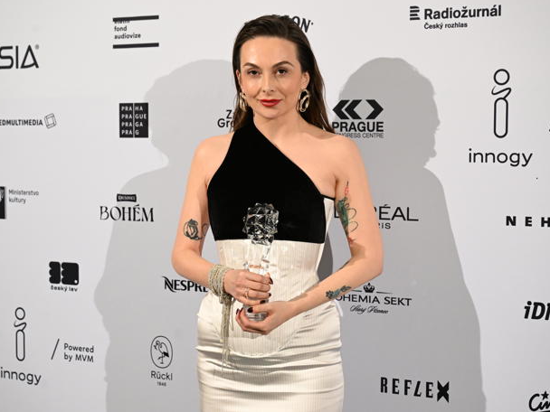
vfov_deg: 20.4
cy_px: 205
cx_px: 271
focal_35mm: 72
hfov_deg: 27.0
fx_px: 1144
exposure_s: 1/400
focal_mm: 66
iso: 3200
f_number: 5
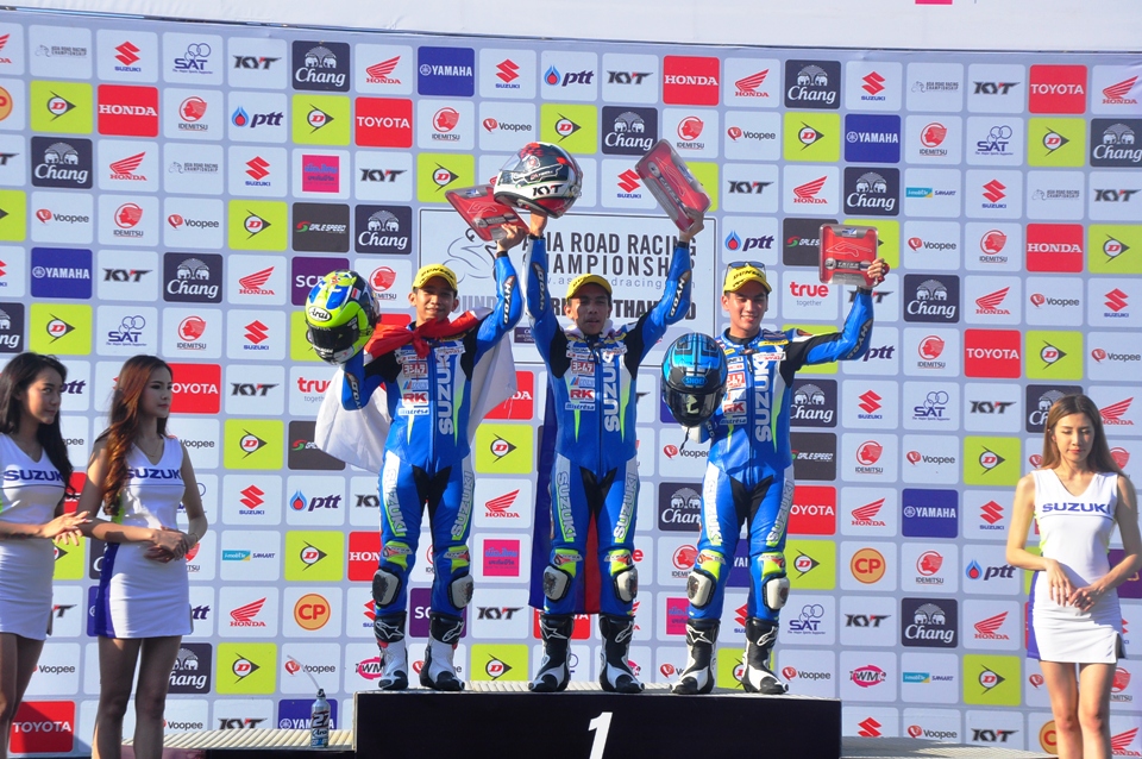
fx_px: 2757
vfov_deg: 15.7
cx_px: 571
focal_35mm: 87
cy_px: 380
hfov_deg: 23.4
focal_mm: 58
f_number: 10
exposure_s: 1/320
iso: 400
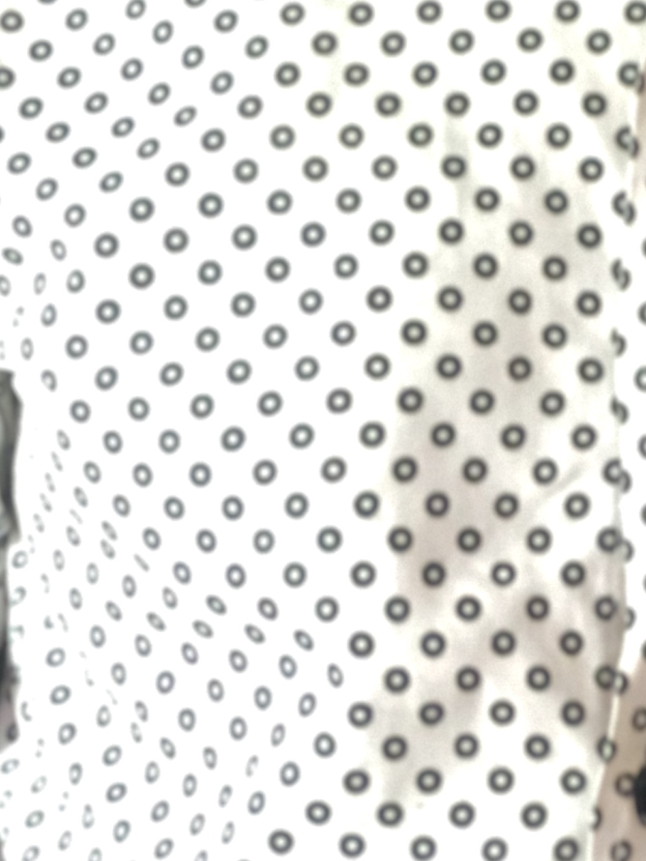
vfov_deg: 10.9
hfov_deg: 8.5
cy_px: -420
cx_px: 708
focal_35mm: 174
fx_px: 4329
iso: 500
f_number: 2.8
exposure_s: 1/33
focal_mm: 6.6
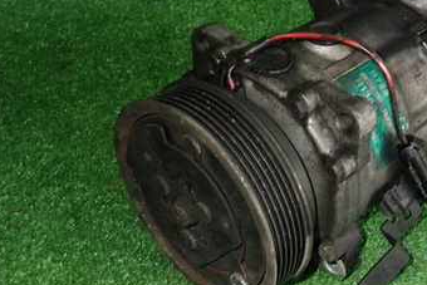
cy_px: 142
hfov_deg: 35.1
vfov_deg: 24.6
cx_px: 343
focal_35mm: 55
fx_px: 653
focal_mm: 5.4
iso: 200
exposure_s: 1/30
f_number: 6.3
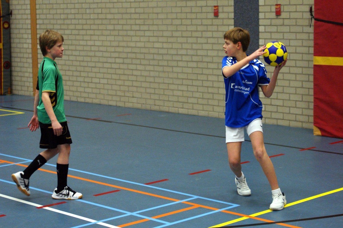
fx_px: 571
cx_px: 172
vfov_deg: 22.6
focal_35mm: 60
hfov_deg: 33.4
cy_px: 114
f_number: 2.8
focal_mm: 40
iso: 800
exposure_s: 1/160
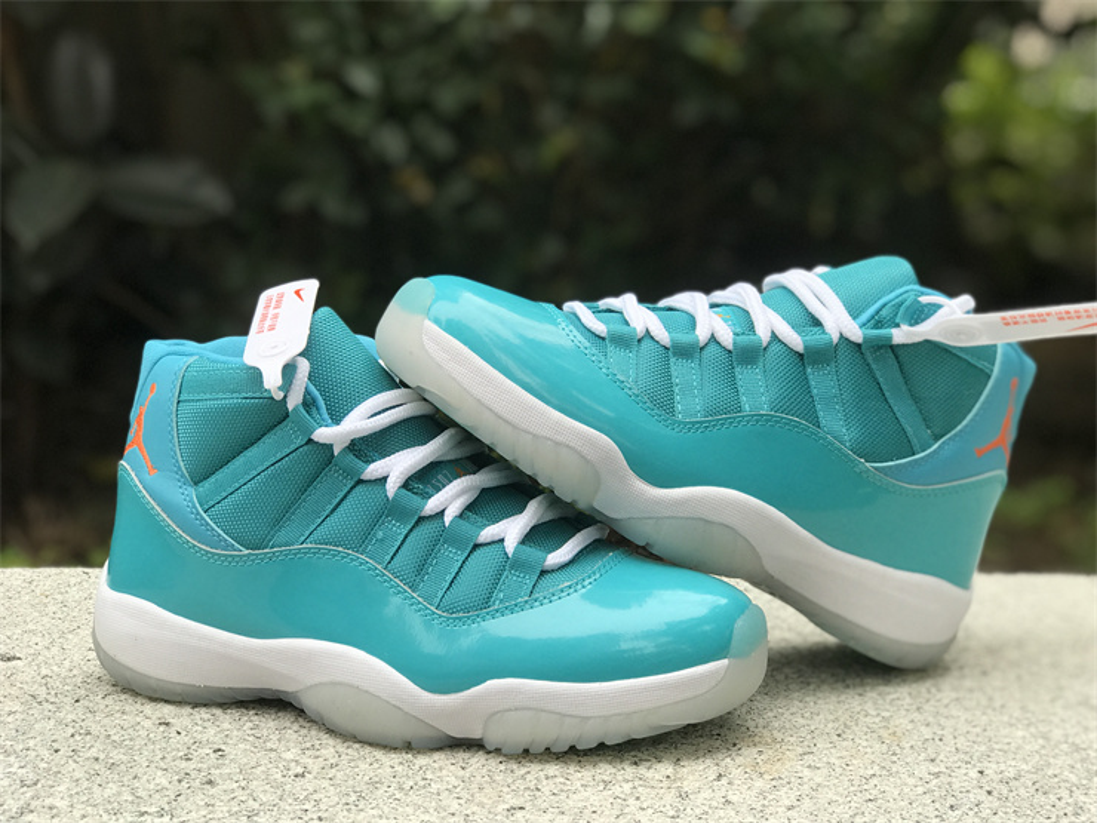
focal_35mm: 57
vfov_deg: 25.7
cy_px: 412
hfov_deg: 33.8
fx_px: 1806
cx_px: 548
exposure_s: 1/100
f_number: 2.8
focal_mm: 6.6
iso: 32
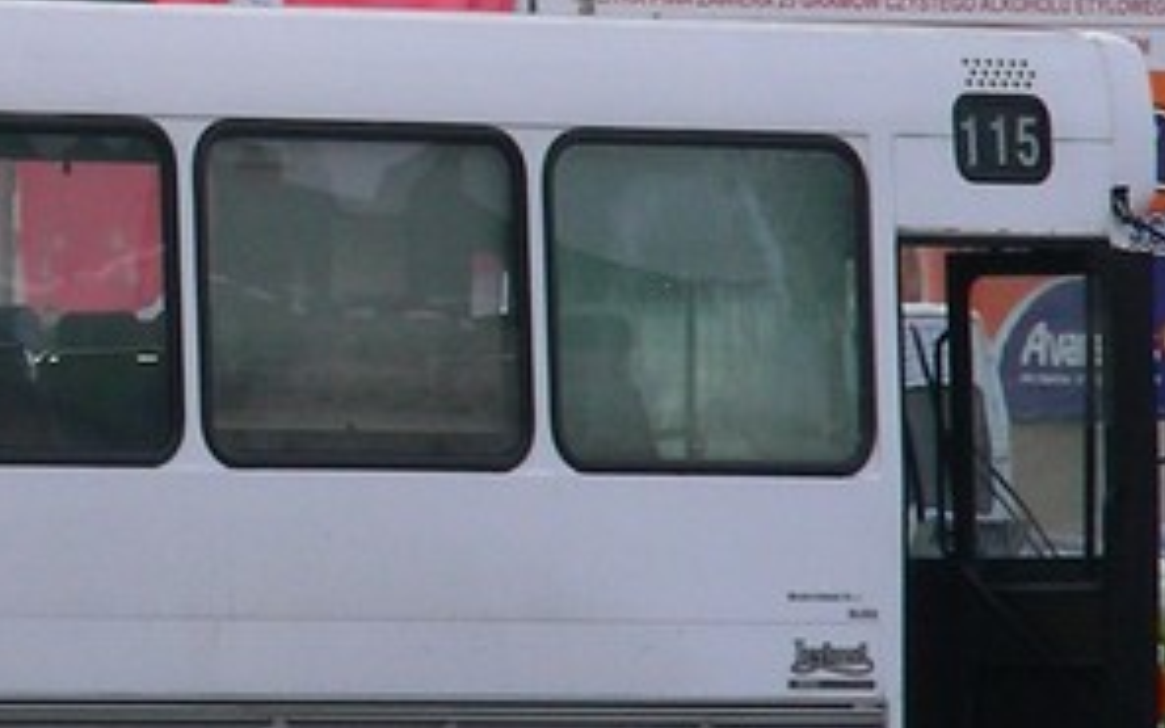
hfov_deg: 2.9
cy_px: 83
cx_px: -425
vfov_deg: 1.8
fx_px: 22797
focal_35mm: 718
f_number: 3.5
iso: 50
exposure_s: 1/205
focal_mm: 32.7
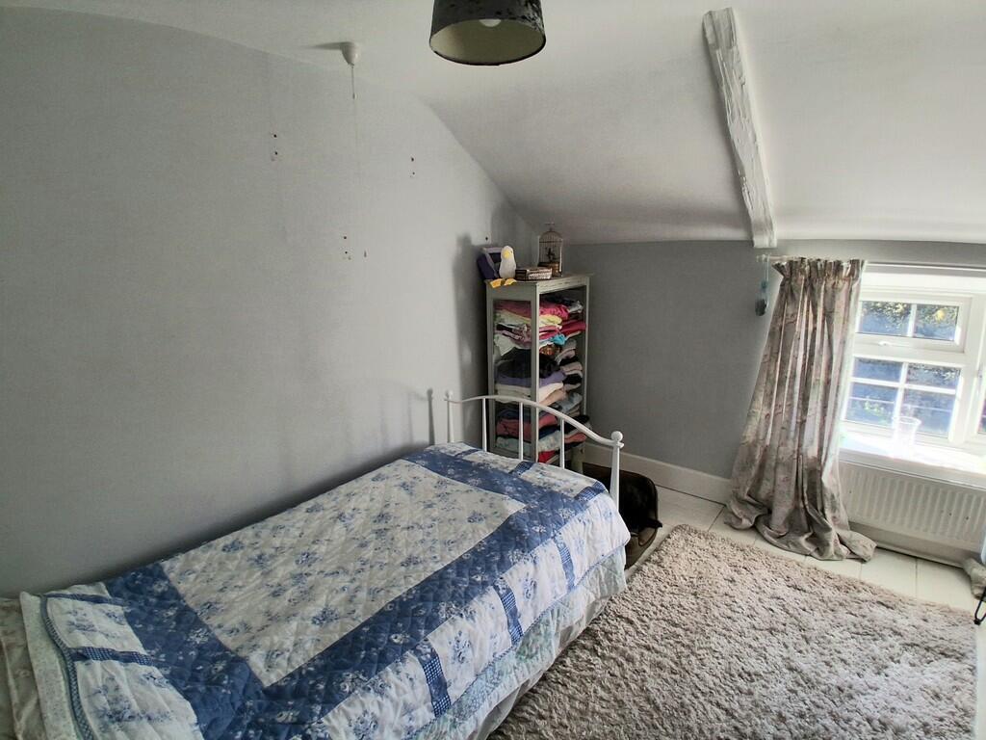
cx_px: 493
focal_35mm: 17
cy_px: 370
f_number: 2.2
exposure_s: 1/120
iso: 64
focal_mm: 1.4
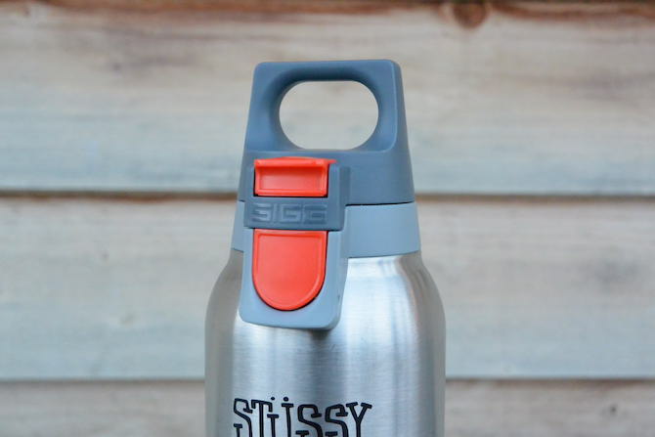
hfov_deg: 42.7
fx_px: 837
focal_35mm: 46
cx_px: 328
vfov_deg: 29.3
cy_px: 218
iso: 2200
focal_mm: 17.1
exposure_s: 1/125
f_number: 4.5
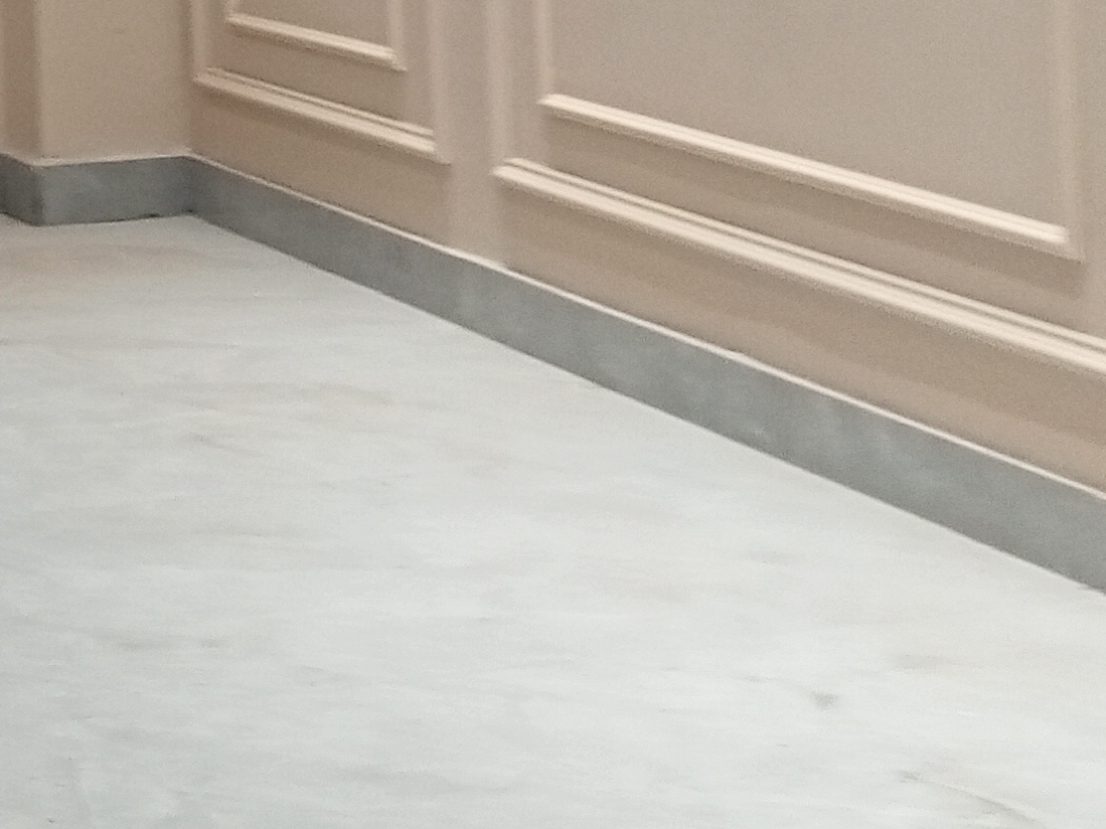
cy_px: -503
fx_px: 3386
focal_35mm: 106
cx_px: -547
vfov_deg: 13.0
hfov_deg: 16.8
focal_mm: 3.46
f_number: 2.2
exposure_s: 1/33.3
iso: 158
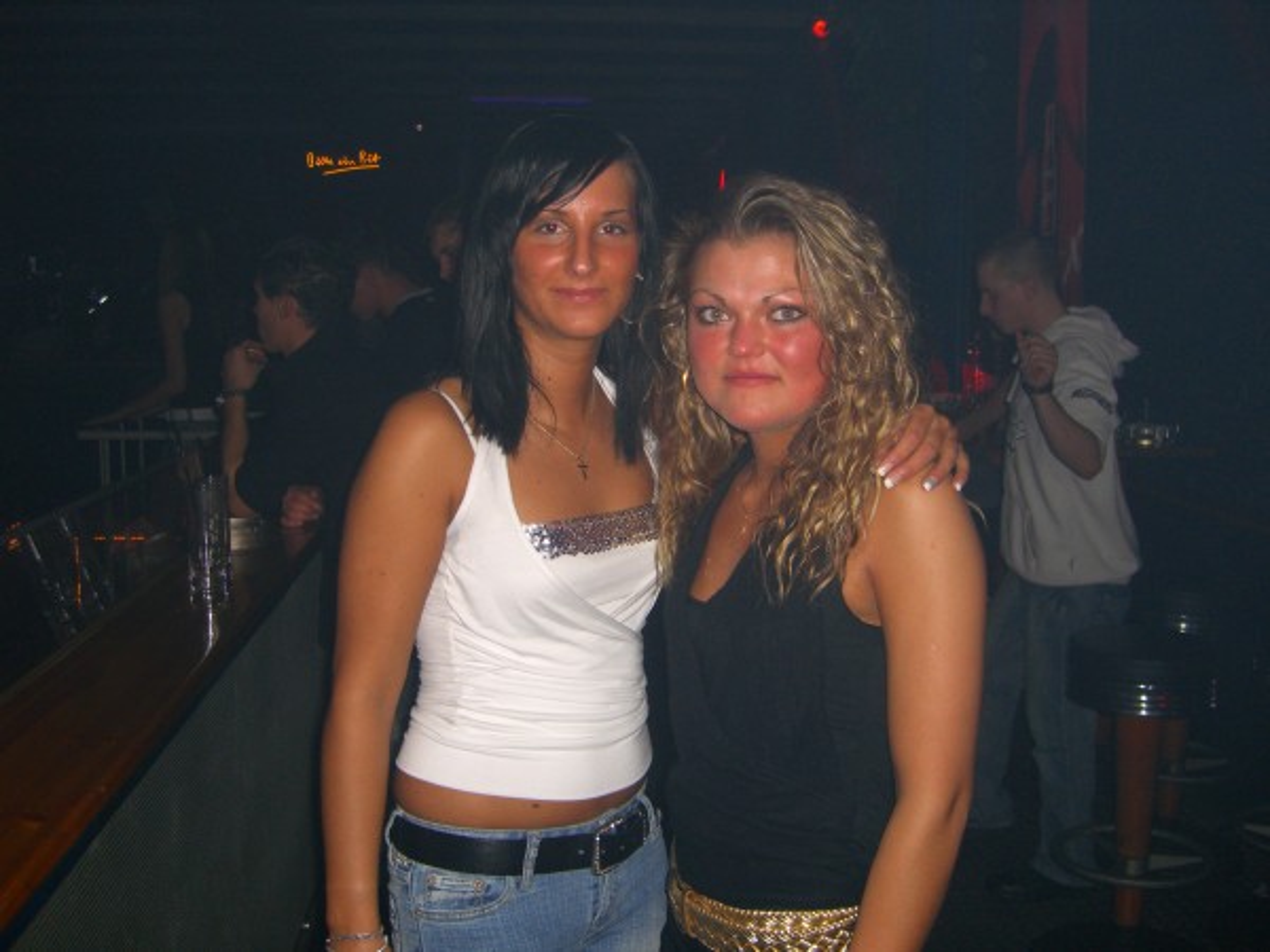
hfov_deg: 49.0
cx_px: 635
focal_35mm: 38
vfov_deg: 37.7
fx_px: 1394
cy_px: 476
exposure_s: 1/60
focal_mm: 7.9
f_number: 2.8
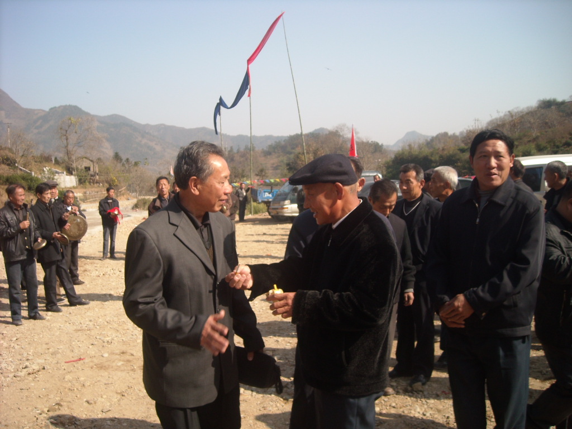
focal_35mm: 35
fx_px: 578
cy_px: 214
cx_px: 286
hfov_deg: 52.6
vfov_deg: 40.7
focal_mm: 5.7
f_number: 5.6
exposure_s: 1/184
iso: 64
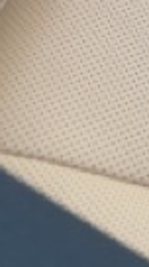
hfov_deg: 7.3
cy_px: -222
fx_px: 1016
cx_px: 459
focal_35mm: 144
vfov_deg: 13.4
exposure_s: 1/120
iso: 25
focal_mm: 3.99
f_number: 1.8
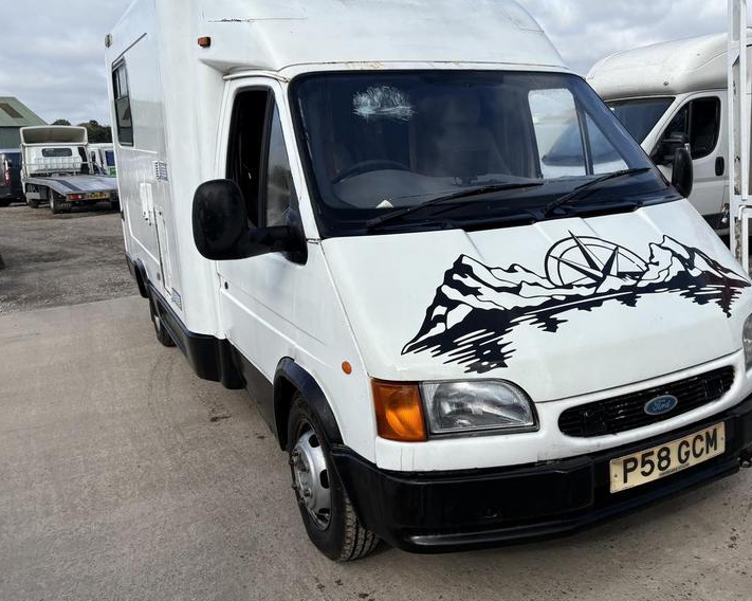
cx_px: 460
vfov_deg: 45.7
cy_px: 287
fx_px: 712
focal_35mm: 32
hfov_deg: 55.2
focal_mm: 5.96
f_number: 1.6
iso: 50
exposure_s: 1/3448
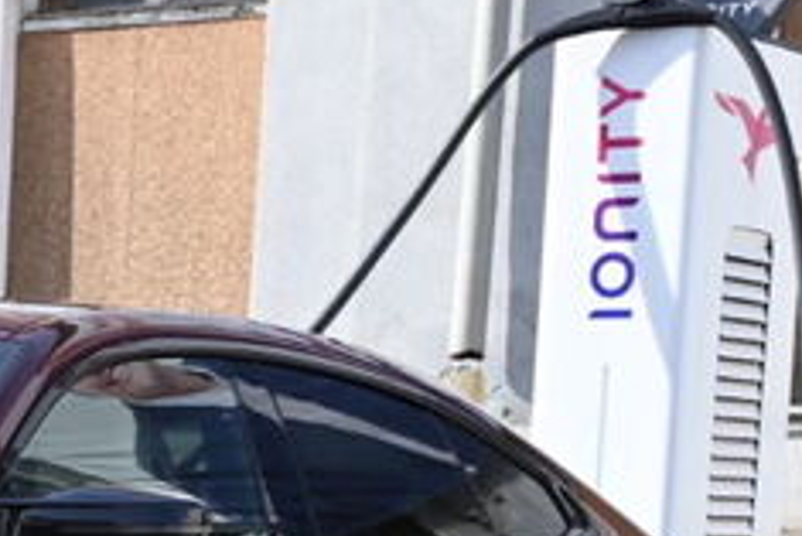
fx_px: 3277
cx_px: -631
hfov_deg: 12.7
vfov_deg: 9.1
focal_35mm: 147
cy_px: 826
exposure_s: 1/250
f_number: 5.6
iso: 140
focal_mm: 24
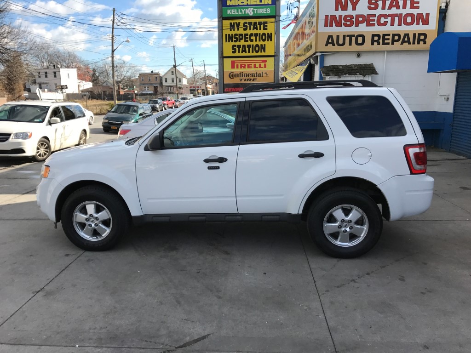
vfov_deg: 49.7
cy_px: 176
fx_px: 381
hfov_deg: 63.4
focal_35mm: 28
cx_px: 236
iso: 20
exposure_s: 1/1312
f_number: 1.8
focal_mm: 3.99
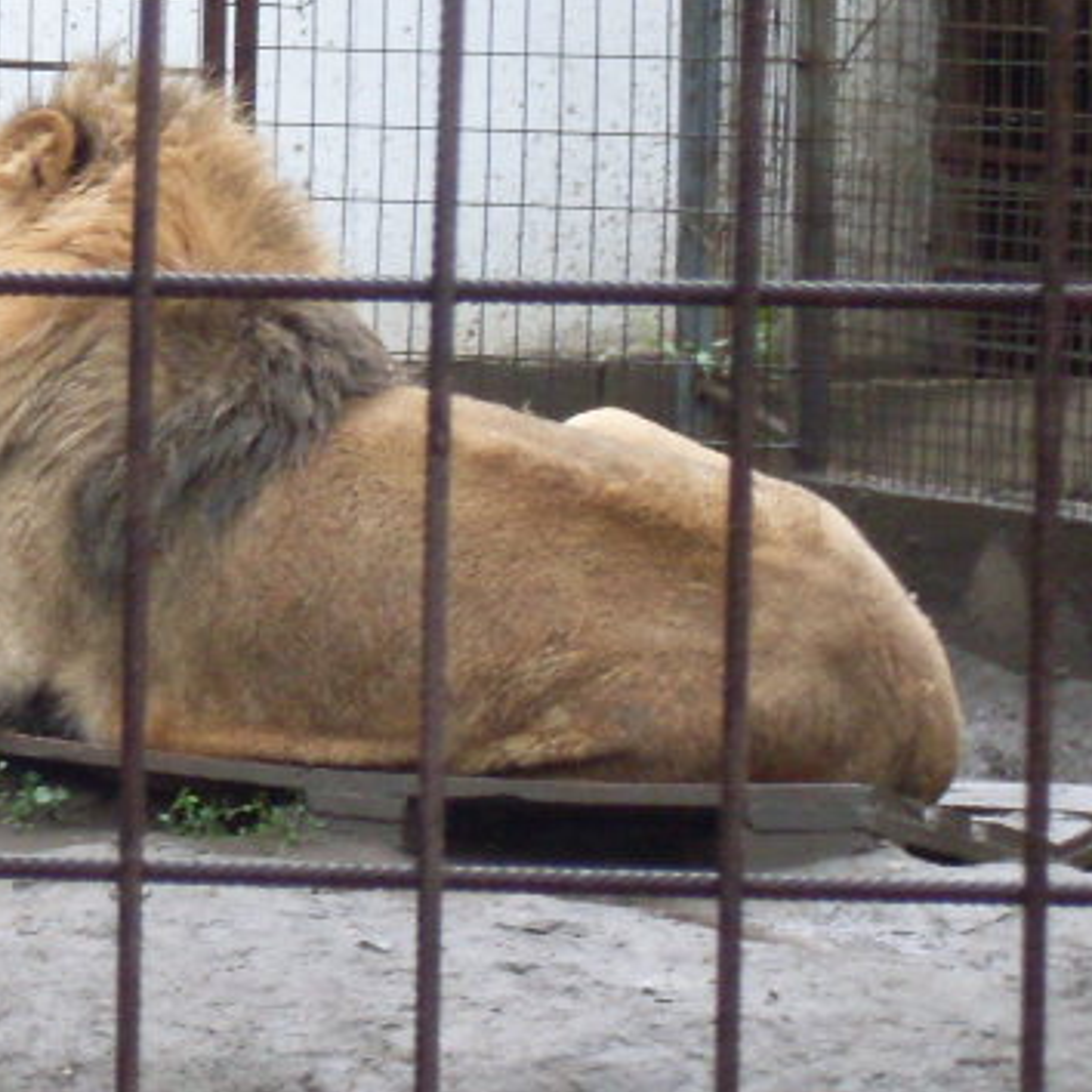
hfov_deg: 6.6
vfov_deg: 6.7
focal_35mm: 263
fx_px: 9387
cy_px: 404
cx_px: -432
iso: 200
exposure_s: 1/30
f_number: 4.8
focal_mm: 17.1
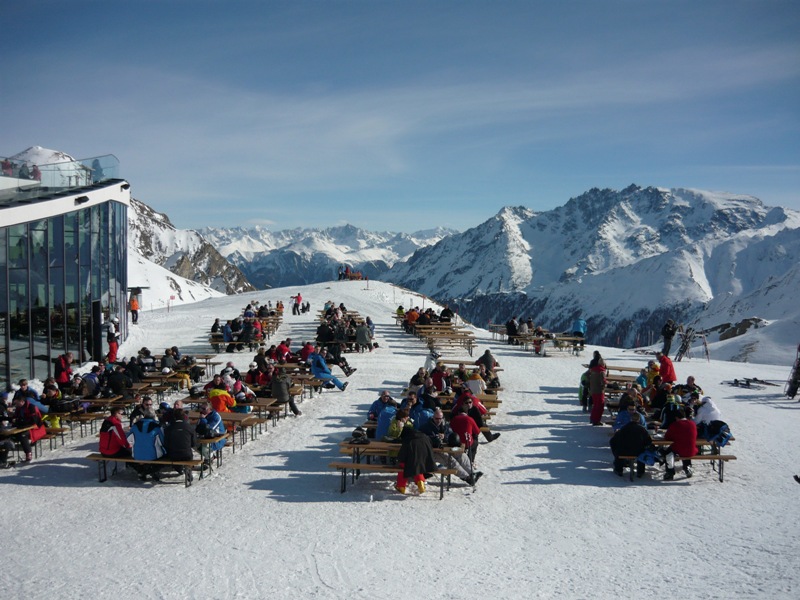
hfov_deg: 55.4
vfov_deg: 42.9
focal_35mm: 33
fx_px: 763
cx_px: 400
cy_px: 300
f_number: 8
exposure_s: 1/500
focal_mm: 5.5
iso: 100
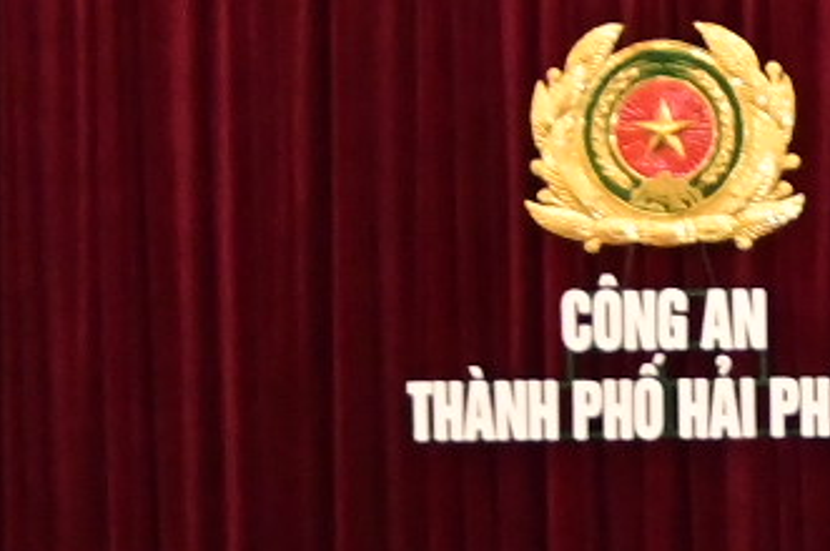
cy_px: 696
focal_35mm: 250
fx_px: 5758
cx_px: 1703
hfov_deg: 7.9
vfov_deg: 5.5
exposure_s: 1/200
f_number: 4
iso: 3200
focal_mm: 28
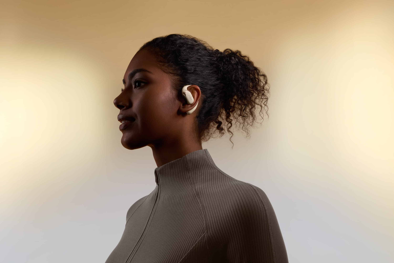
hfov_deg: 55.8
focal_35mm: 34
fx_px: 372
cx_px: 197
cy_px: 132
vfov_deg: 38.9
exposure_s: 1/125
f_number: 11
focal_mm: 34
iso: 250
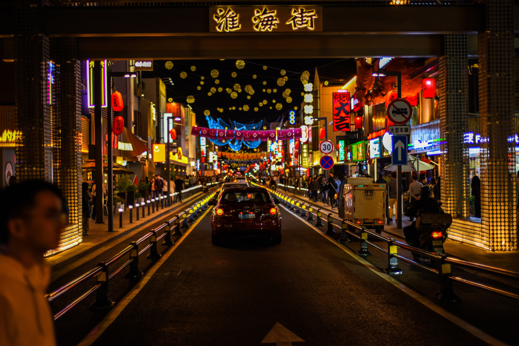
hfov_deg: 39.6
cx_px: 260
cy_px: 173
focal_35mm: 50
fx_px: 721
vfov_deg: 27.0
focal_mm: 50
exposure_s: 1/100
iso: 200
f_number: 1.8
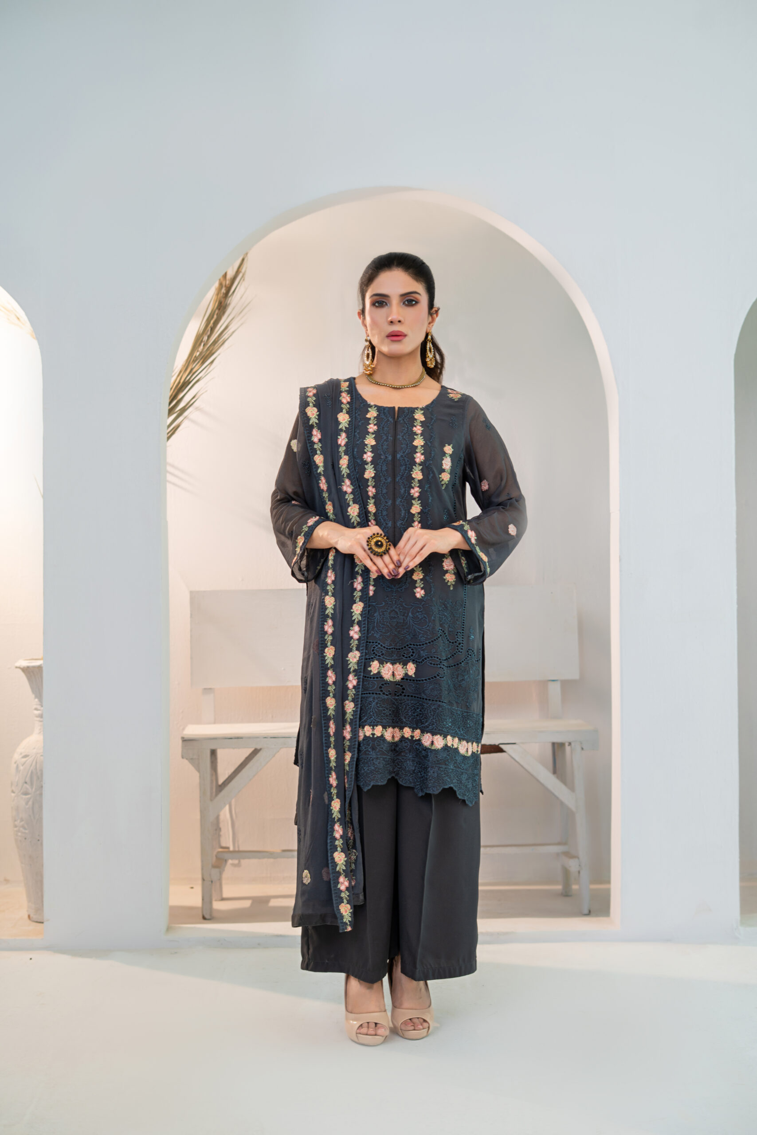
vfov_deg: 39.6
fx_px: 1577
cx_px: 378
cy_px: 568
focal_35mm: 50
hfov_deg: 27.0
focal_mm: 50
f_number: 3.5
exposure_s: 1/100
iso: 160
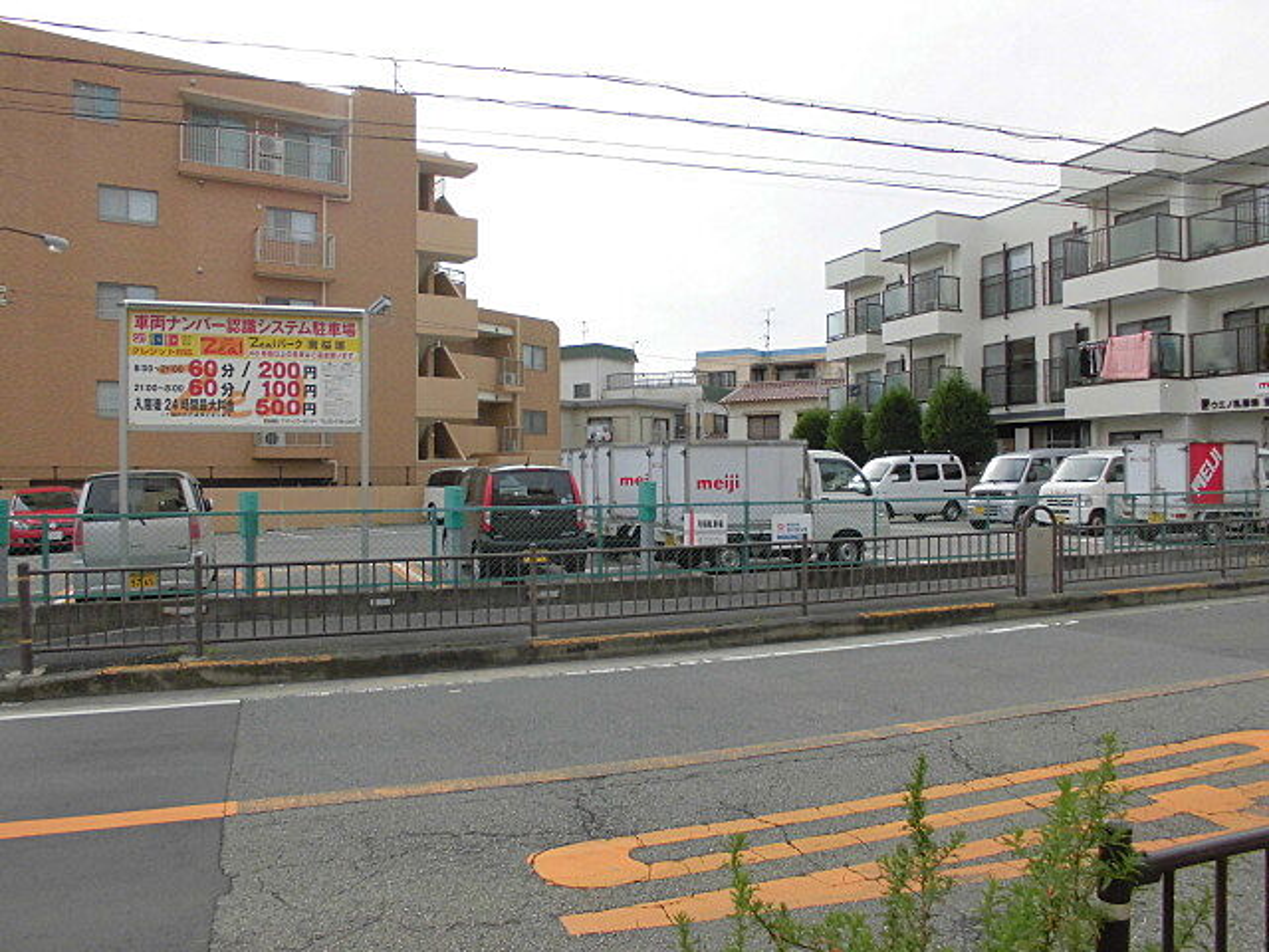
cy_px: 476
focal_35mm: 26
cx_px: 634
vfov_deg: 53.1
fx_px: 953
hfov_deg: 67.3
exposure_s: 1/400
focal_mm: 4.6
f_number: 3.5
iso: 100
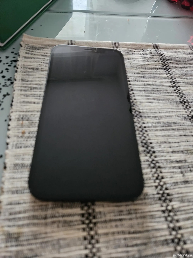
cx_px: 96
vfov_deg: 73.9
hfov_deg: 58.9
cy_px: 129
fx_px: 171
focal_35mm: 23
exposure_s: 1/25
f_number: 1.8
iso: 1000
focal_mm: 5.4
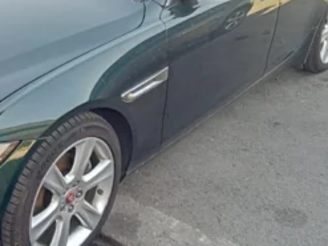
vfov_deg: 21.3
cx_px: 57
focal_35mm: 68
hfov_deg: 27.9
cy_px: 39
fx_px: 644
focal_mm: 3.46
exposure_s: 1/100
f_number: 2.2
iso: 148
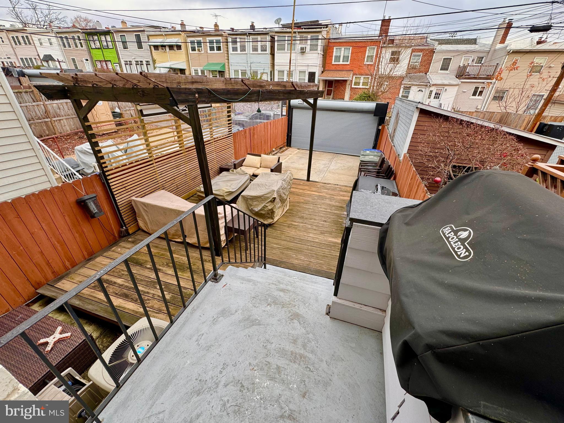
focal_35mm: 14
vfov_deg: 85.7
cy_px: 212
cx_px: 282
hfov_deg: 102.1
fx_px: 228
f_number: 2.2
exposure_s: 1/260
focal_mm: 2.22
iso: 40
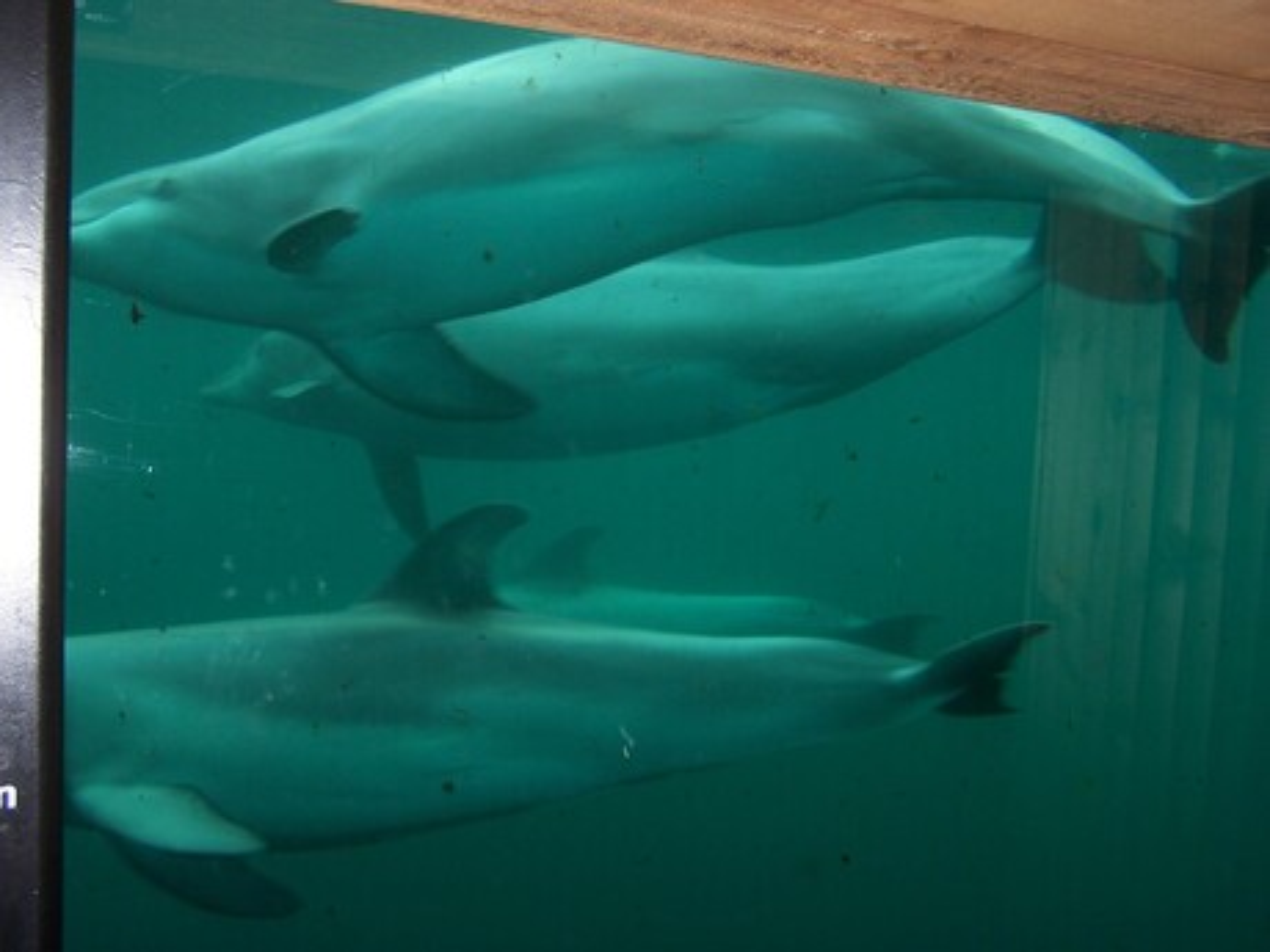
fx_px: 1394
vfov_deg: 37.7
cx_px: 635
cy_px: 476
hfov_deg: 49.0
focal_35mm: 38
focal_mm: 6.3
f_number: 2.8
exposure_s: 1/60
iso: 80
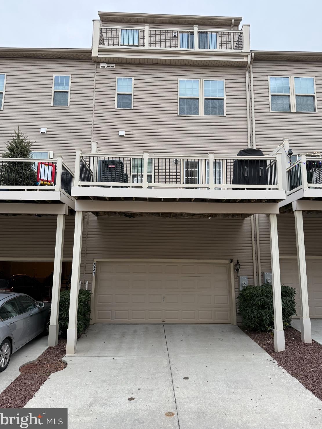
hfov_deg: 54.9
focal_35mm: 25
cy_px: 209
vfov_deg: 69.4
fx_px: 310
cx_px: 162
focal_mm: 6.76
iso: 100
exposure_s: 1/121
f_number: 1.78
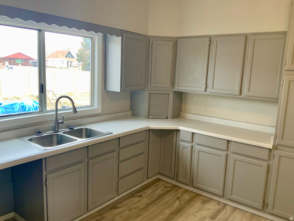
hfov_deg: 61.7
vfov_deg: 48.2
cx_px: 147
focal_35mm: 29
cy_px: 110
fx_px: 246
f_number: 1.8
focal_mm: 3
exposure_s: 1/120
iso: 64
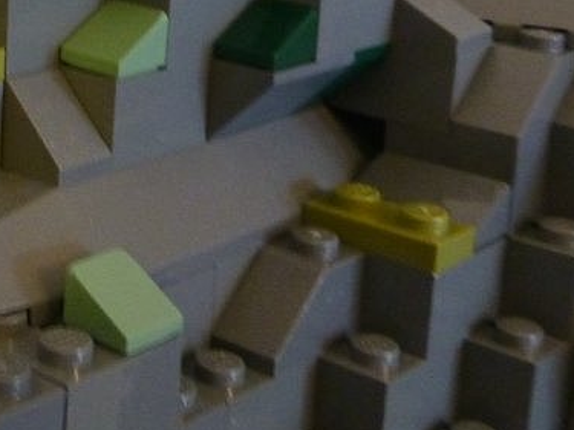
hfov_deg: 22.1
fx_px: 1359
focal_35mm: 82
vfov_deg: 17.5
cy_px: -26
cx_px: -106
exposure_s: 1/6
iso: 400
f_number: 3.3
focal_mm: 4.3
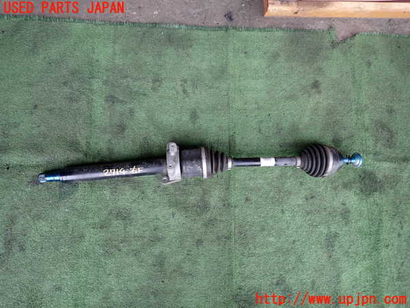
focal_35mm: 25
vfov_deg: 54.9
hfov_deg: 69.4
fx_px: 296
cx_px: 205
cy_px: 154
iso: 100
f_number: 2
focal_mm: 4.5
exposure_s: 1/200
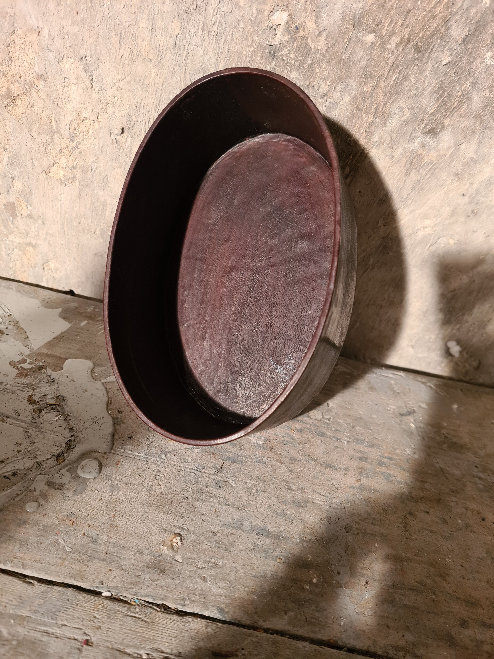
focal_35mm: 26
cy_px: 330
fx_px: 495
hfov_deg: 53.1
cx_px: 247
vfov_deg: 67.3
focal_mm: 5.4
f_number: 1.8
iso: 200
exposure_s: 1/50
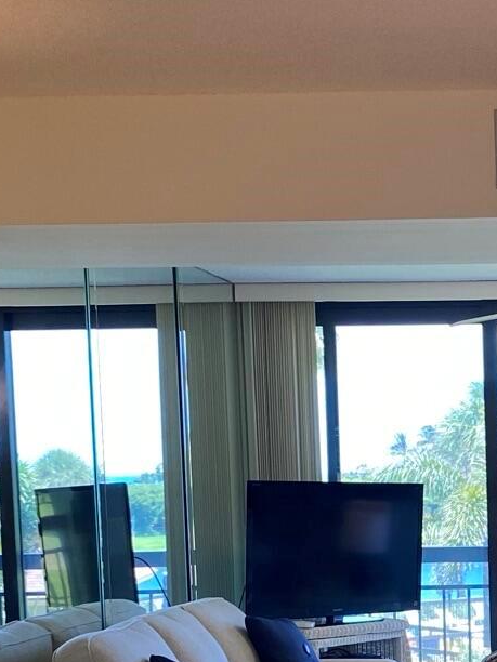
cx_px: 591
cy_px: 615
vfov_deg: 21.9
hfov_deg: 16.3
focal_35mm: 87
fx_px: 1665
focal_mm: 4.25
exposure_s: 1/120
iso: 80
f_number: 1.8
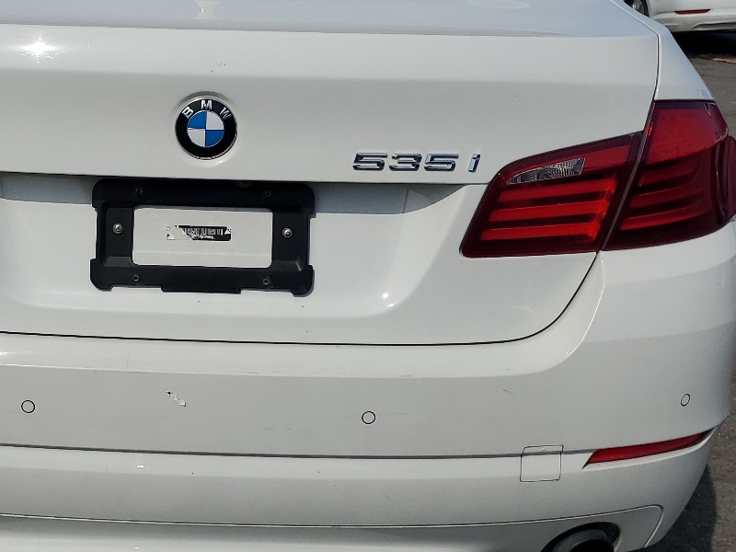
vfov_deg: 27.9
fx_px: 1106
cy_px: 205
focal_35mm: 52
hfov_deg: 36.0
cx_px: 182
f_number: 1.5
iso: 50
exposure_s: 1/10000
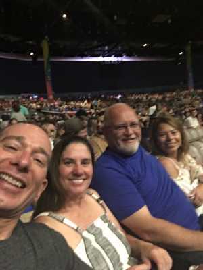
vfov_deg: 94.5
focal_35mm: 16
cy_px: 135
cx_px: 102
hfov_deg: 78.1
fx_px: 125
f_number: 2.2
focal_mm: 2.65
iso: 500
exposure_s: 1/15
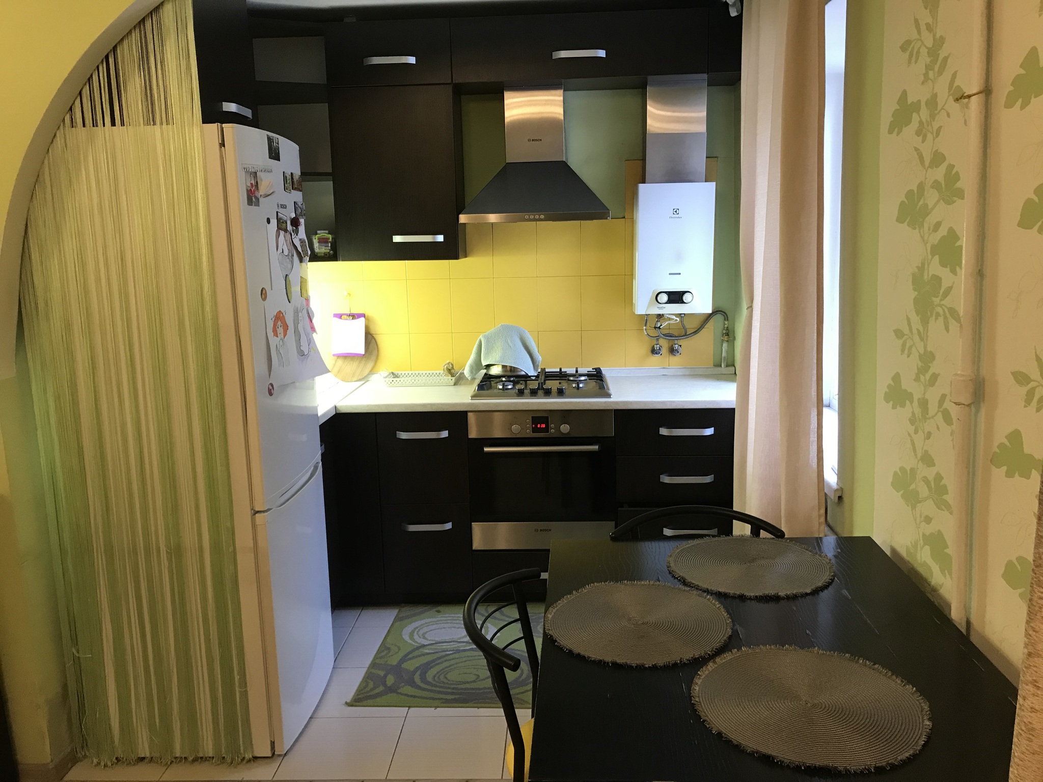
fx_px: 844
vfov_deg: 49.7
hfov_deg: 63.4
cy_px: 391
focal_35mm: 28
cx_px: 522
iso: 64
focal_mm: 3.99
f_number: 1.8
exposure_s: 1/17
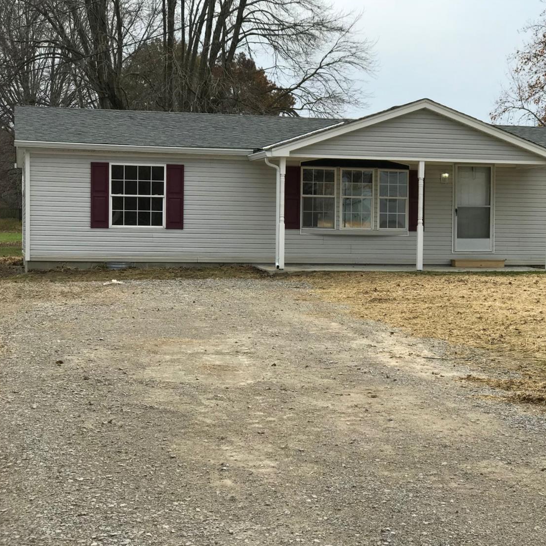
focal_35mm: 68
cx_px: 354
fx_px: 1213
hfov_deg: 25.3
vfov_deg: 25.4
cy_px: 273
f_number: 2.8
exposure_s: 1/577
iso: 20
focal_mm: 6.6
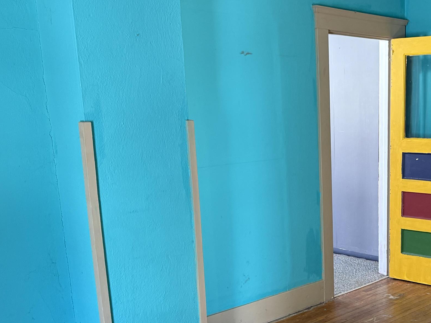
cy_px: 241
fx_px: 585
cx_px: 359
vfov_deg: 30.4
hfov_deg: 38.5
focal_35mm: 47
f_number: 1.78
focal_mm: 6.76
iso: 250
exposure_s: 1/60
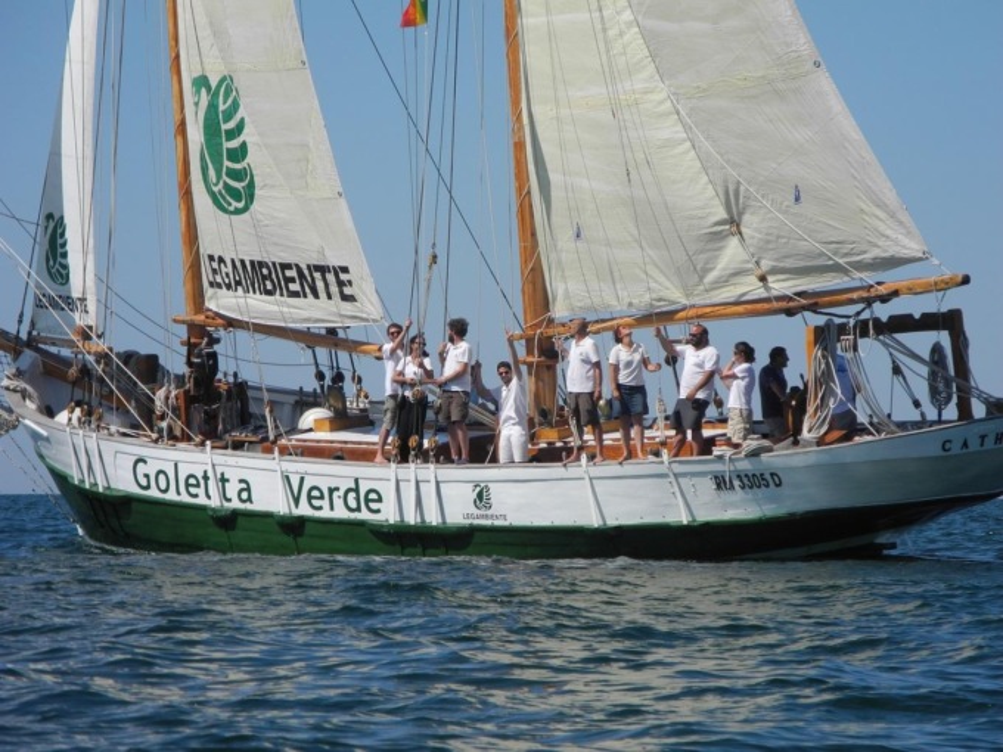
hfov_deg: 9.9
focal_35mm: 200
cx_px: 502
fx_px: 5795
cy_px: 376
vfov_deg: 7.4
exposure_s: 1/800
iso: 100
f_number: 5.6
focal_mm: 42.6
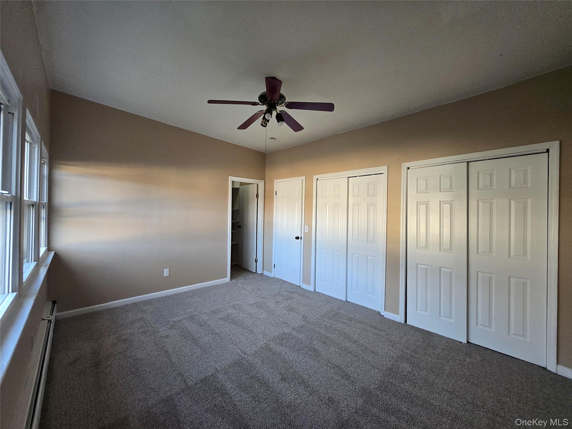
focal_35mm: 13
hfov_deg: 106.2
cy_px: 214
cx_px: 286
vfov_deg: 89.9
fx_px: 215
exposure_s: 1/60
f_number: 2.2
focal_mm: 1.7
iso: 160
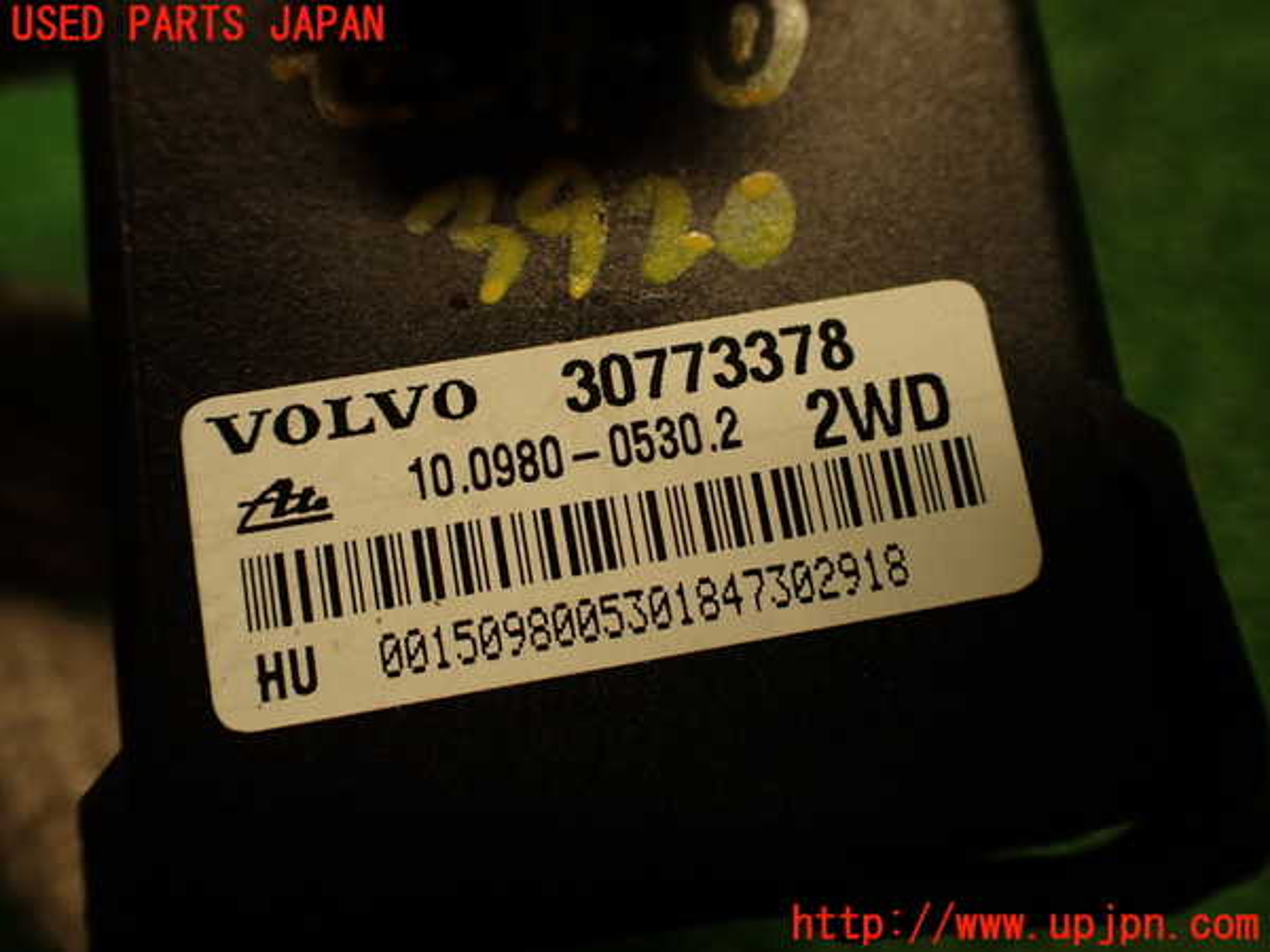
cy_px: 476
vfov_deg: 46.8
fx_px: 1101
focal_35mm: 30
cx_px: 635
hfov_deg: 60.0
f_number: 2.3
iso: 200
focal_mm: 5.4
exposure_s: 1/50
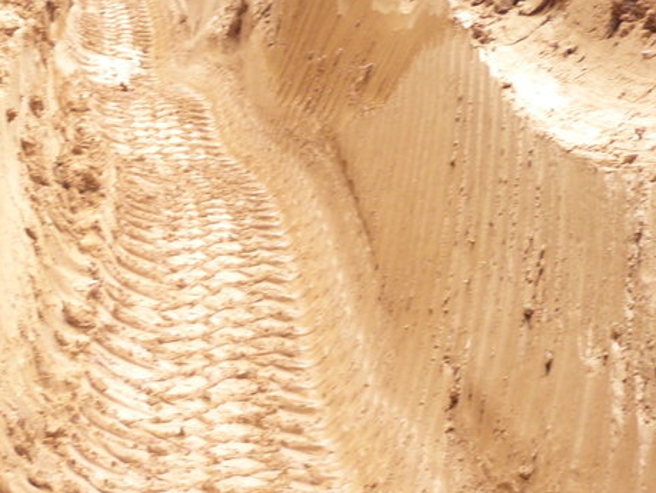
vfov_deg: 18.8
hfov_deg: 25.0
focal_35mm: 78
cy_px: 107
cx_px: 293
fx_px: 1479
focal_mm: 5.8
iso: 100
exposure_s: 1/60
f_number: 2.8
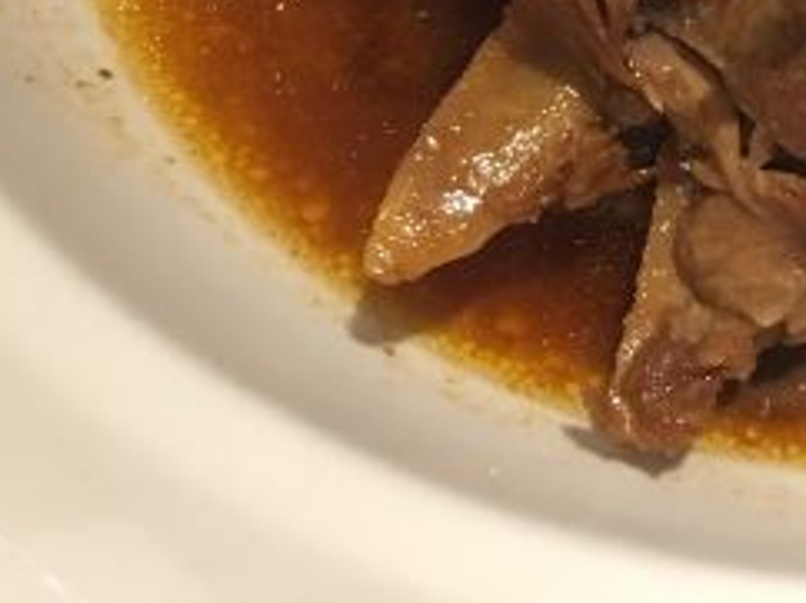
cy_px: -262
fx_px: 1954
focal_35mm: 84
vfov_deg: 16.2
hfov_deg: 22.4
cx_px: 803
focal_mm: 4.15
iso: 200
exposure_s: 1/20
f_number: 2.2
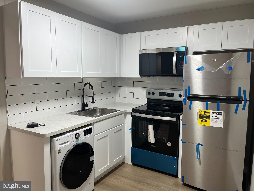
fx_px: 191
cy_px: 96
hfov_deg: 67.3
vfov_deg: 53.1
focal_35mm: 26
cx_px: 127
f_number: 1.6
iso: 100
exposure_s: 1/120
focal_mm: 5.1
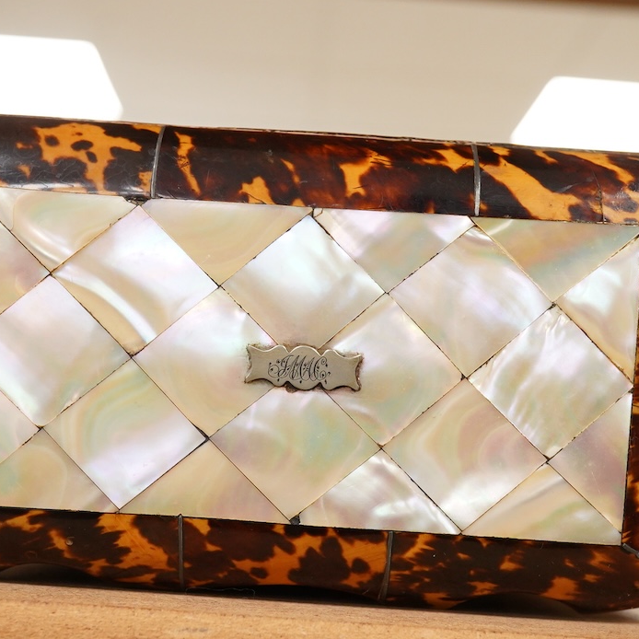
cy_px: 307
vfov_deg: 27.7
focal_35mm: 62
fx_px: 1295
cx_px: 327
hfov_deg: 27.7
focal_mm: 30
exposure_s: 1/160
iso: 2500
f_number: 8
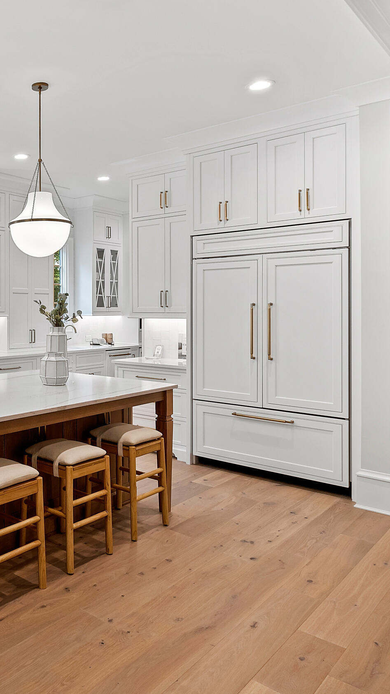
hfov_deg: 36.5
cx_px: -15
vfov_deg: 67.7
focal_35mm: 28
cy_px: 306
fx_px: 515
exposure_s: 1/2.5
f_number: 9
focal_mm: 10
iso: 100
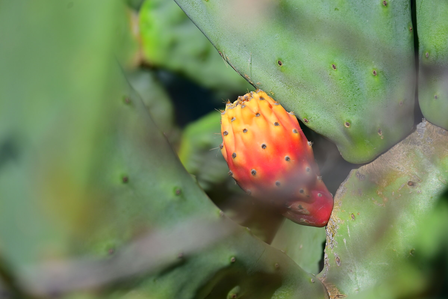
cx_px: 224
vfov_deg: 3.7
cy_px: 150
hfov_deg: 5.5
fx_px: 4666
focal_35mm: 375
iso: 100
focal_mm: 250
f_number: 6.3
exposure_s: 1/500
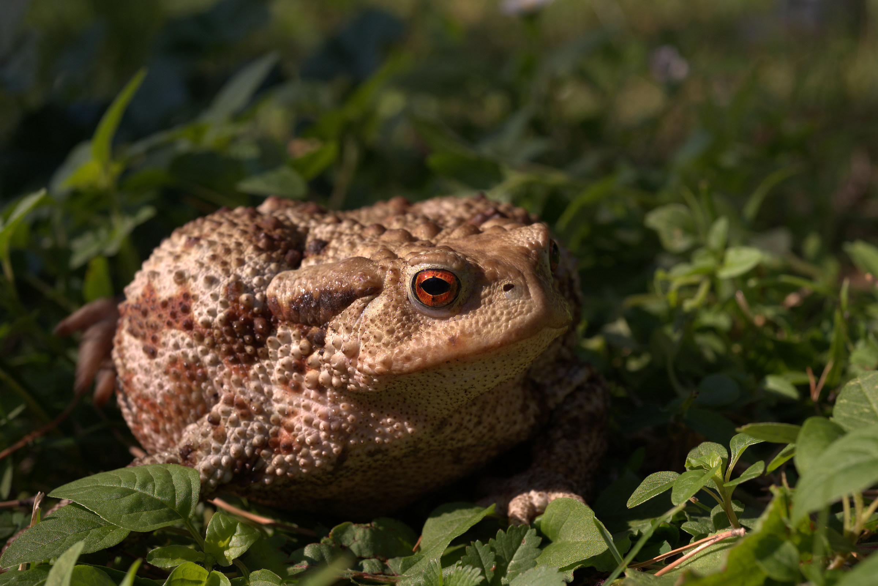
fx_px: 1342
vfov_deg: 24.6
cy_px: 293
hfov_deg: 36.2
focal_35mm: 55
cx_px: 439
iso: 160
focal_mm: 55
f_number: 13
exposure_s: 1/200
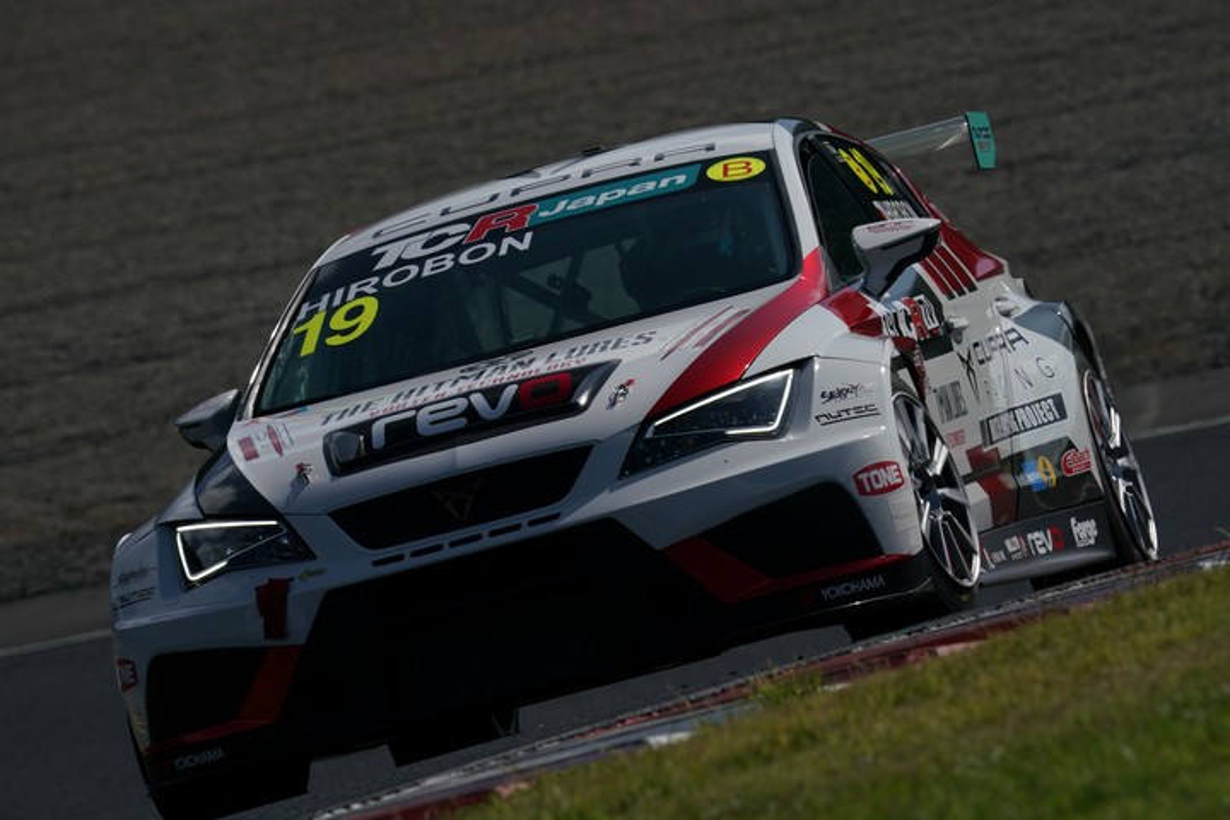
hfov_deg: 3.5
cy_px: 410
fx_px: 20088
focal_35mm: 588
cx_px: 615
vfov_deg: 2.3
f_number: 13
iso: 200
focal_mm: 588
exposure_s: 1/800
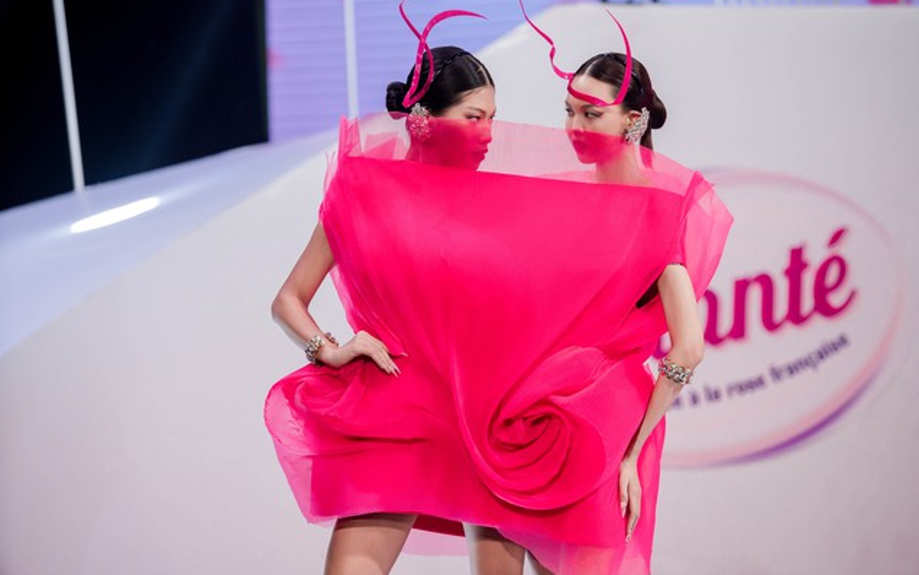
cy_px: 269
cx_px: 459
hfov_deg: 13.6
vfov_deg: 8.5
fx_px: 3857
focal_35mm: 154
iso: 1250
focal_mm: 150
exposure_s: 1/400
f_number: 3.5
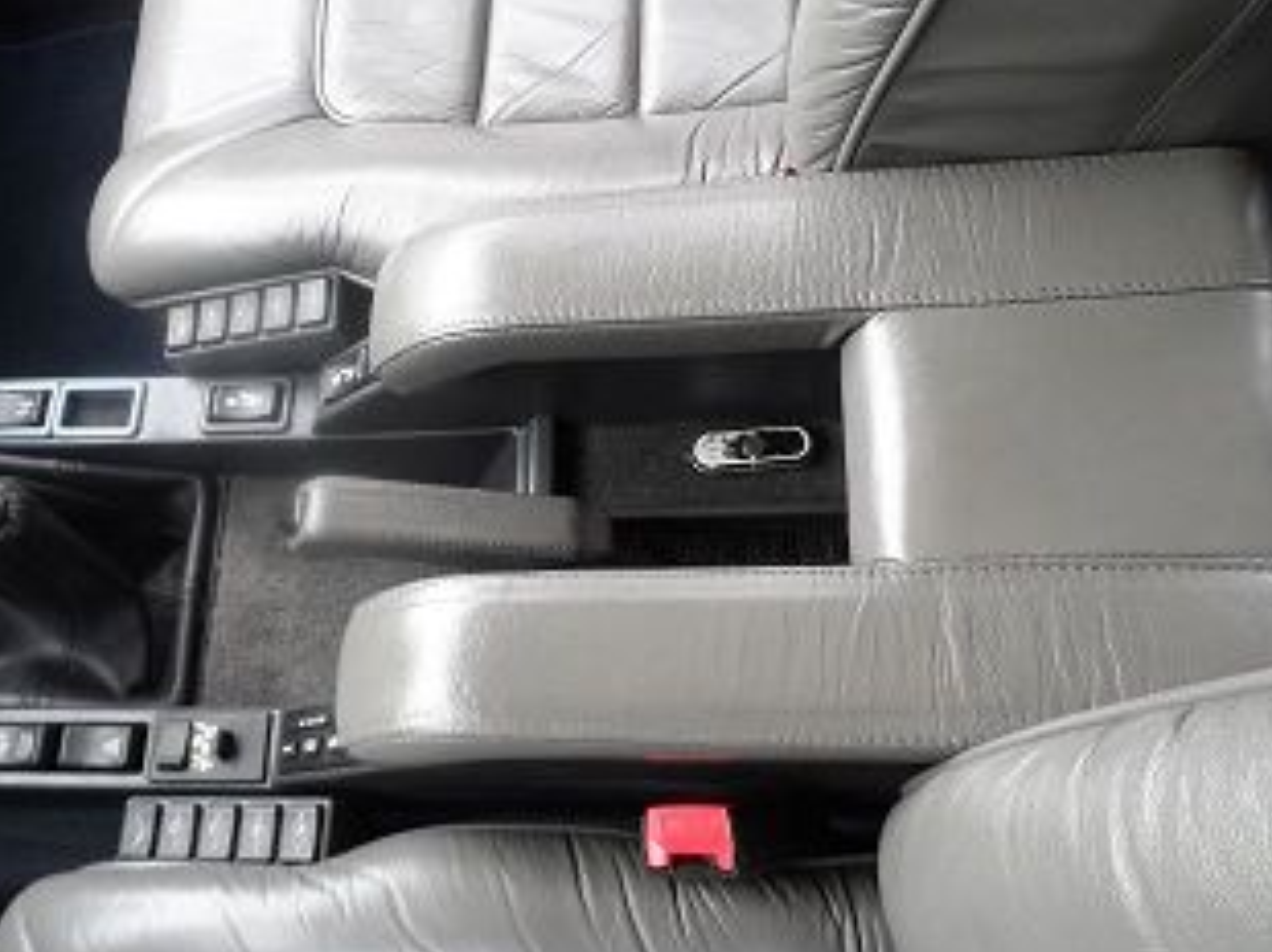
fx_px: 1138
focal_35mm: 31
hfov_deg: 58.2
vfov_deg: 45.4
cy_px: 505
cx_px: 546
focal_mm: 4
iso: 160
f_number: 3.2
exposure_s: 1/30
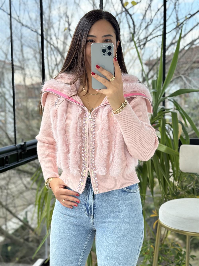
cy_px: 133
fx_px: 368
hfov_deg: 30.3
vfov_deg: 39.7
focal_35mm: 48
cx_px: 100
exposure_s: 1/121
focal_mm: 6.76
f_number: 1.78
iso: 80
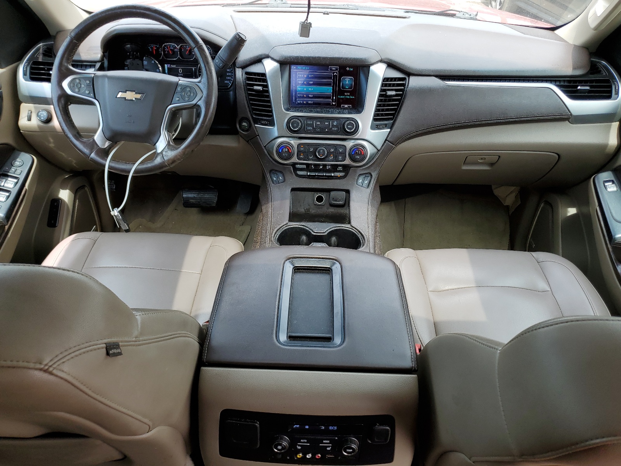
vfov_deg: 53.1
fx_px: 466
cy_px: 233
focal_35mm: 26
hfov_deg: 67.3
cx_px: 310
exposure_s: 1/400
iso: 50
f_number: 1.5
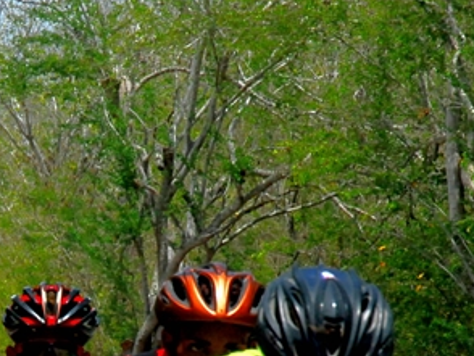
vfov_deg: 3.6
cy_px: 399
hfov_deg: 4.8
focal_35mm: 412
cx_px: 45
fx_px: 5650
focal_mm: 105
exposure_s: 1/640
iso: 400
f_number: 13
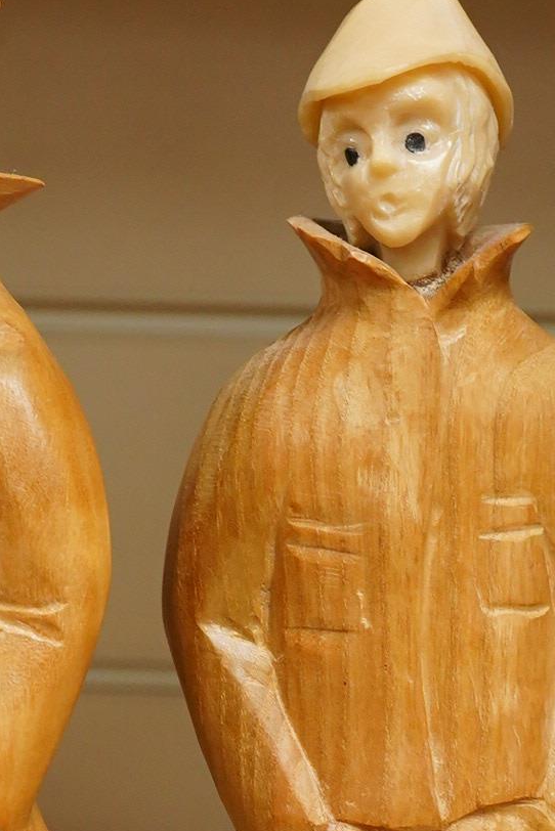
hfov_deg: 12.5
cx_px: 424
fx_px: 2518
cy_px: 740
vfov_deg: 18.5
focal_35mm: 109
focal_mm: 30
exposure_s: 1/100
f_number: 7.1
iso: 2500
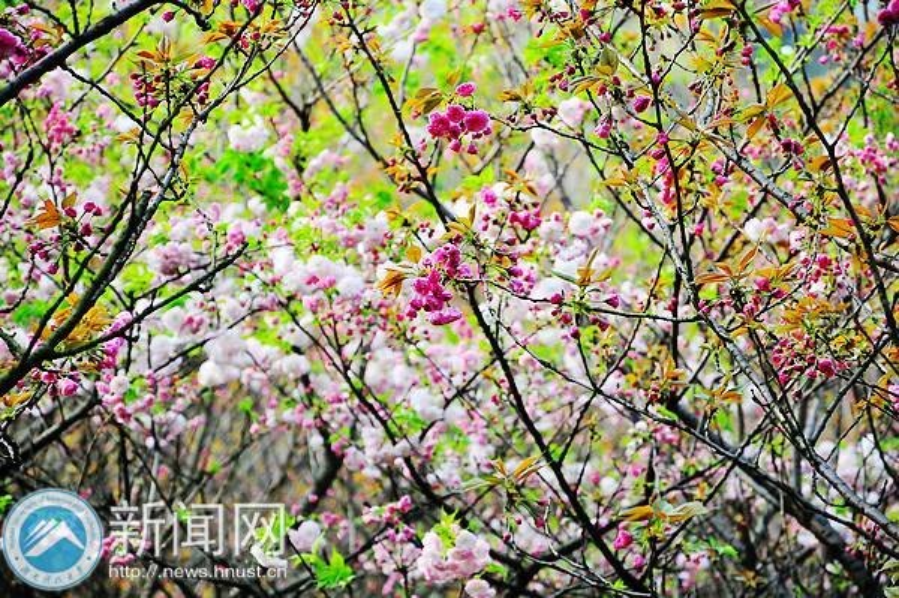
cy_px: 299
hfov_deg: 13.1
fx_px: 3930
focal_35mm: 158
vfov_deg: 8.7
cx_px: 450
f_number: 5.6
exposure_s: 1/1600
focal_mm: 105
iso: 1000
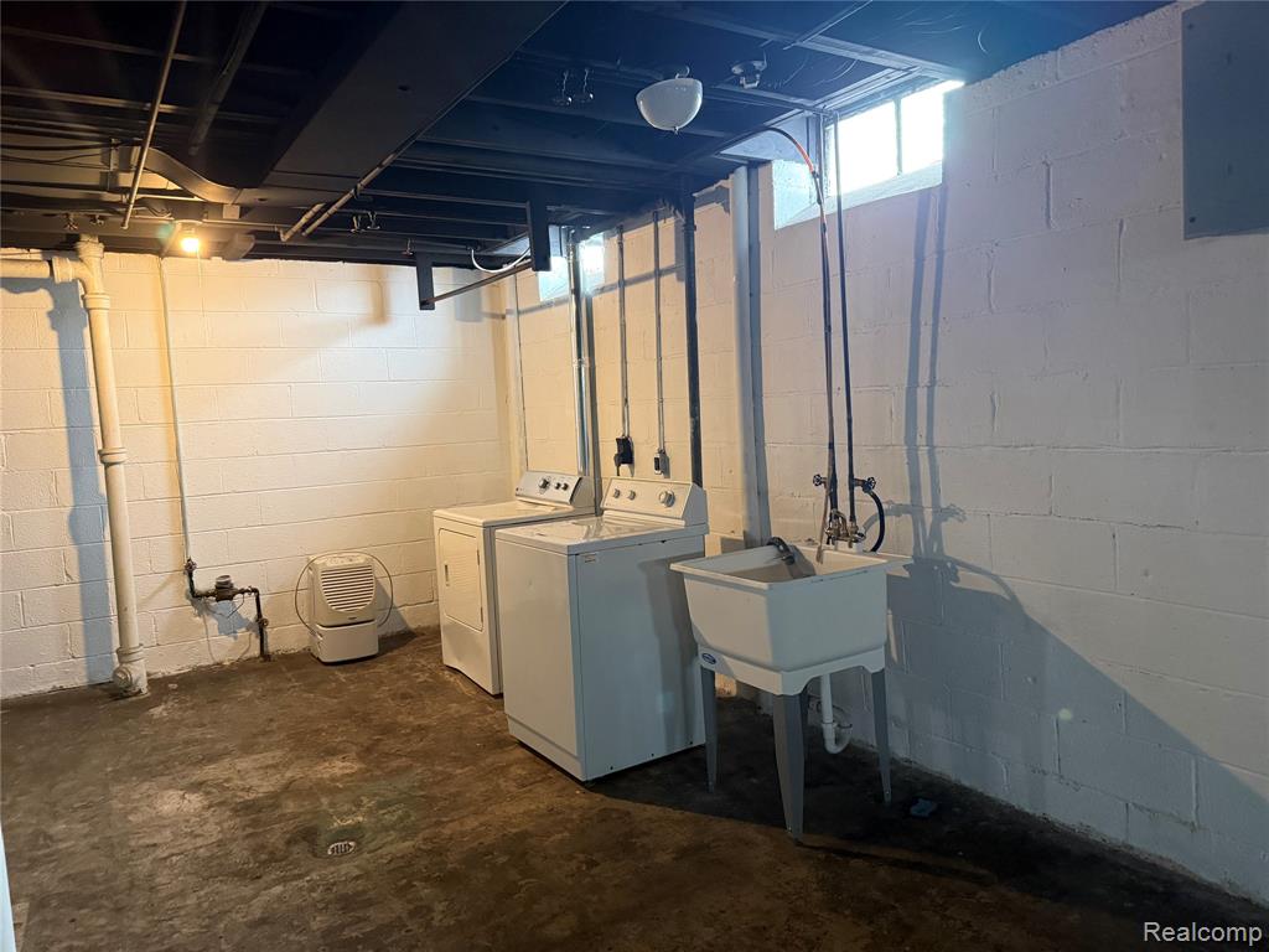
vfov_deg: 56.8
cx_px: 634
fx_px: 880
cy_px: 476
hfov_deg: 71.6
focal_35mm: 24
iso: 640
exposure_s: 1/60
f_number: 1.78
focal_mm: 6.76
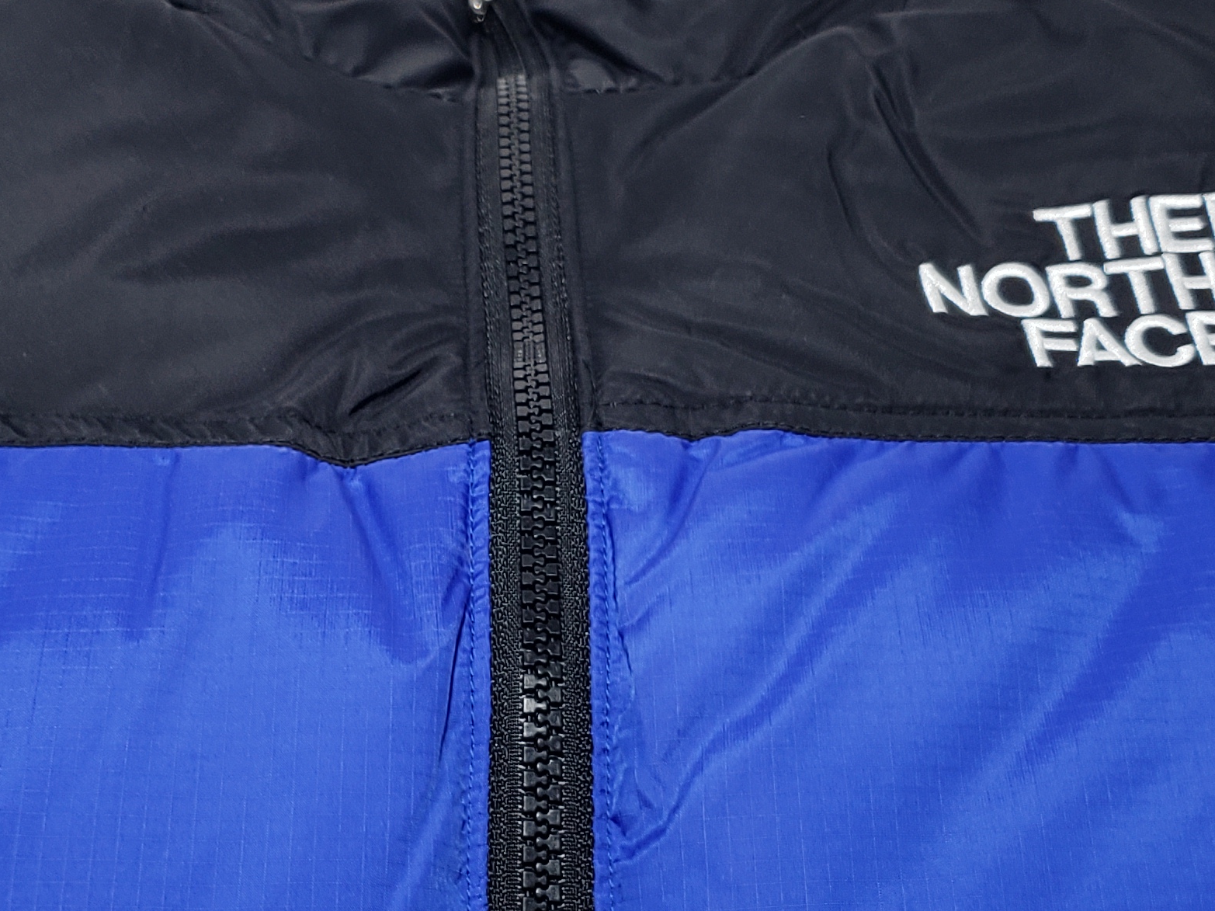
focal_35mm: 67
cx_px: 481
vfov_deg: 21.9
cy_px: 485
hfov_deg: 28.9
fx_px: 2351
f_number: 1.5
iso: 50
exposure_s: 1/320
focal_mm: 4.3
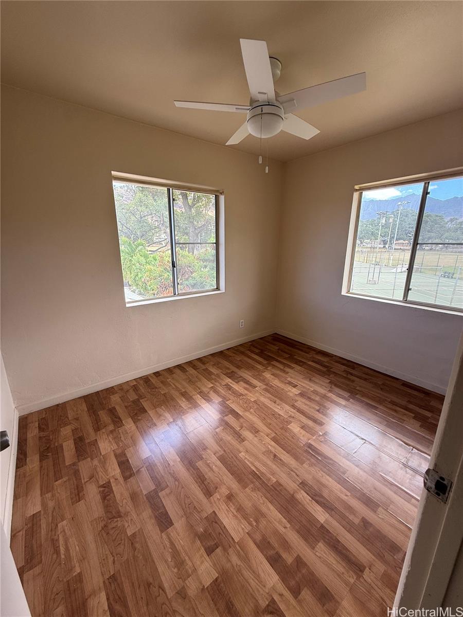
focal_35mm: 14
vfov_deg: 102.1
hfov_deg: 85.7
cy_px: 308
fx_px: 250
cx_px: 232
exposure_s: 1/103
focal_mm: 2.22
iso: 50
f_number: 2.2
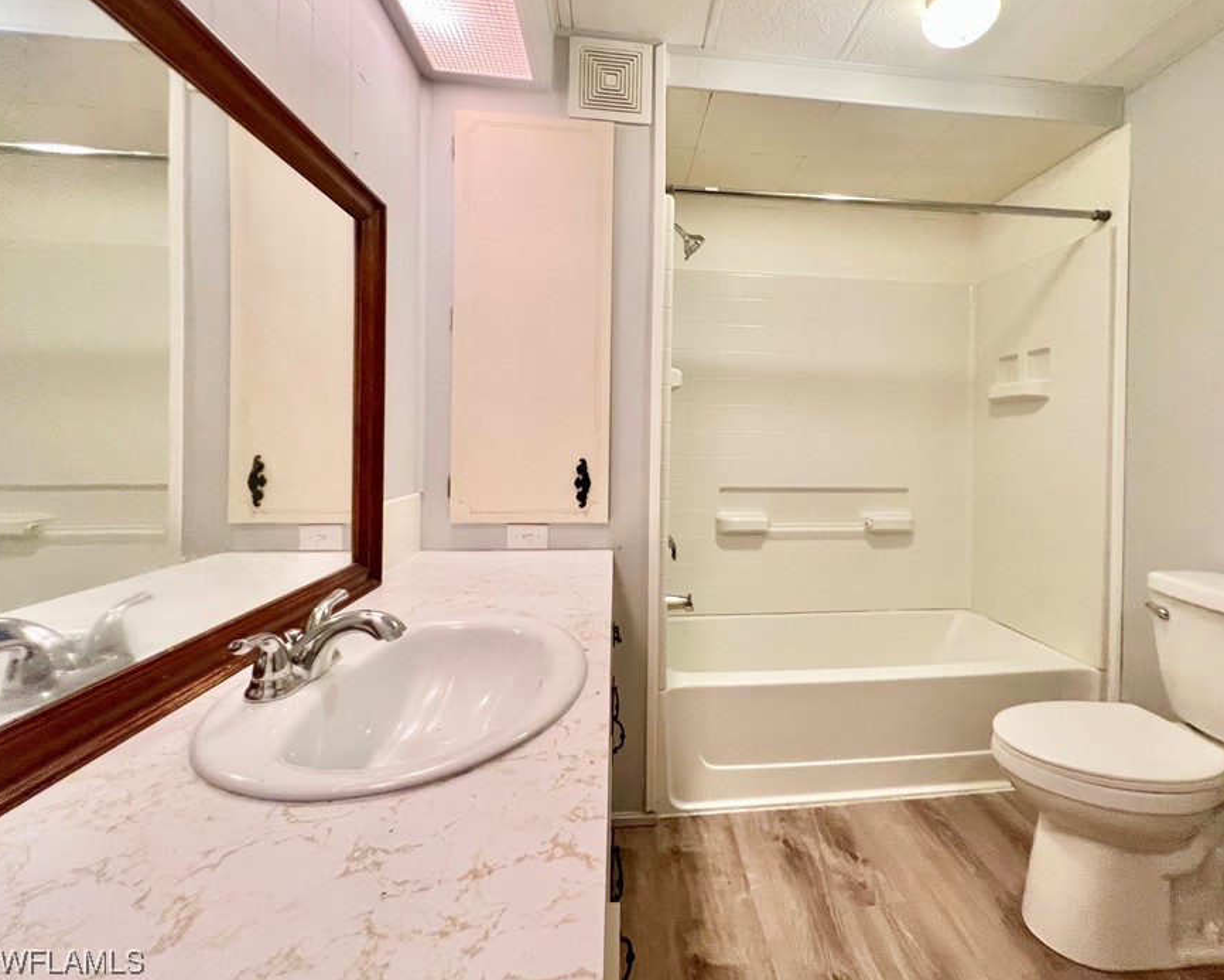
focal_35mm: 15
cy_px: 450
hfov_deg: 96.2
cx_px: 694
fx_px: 543
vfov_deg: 83.9
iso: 250
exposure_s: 1/60
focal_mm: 1.57
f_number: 1.8
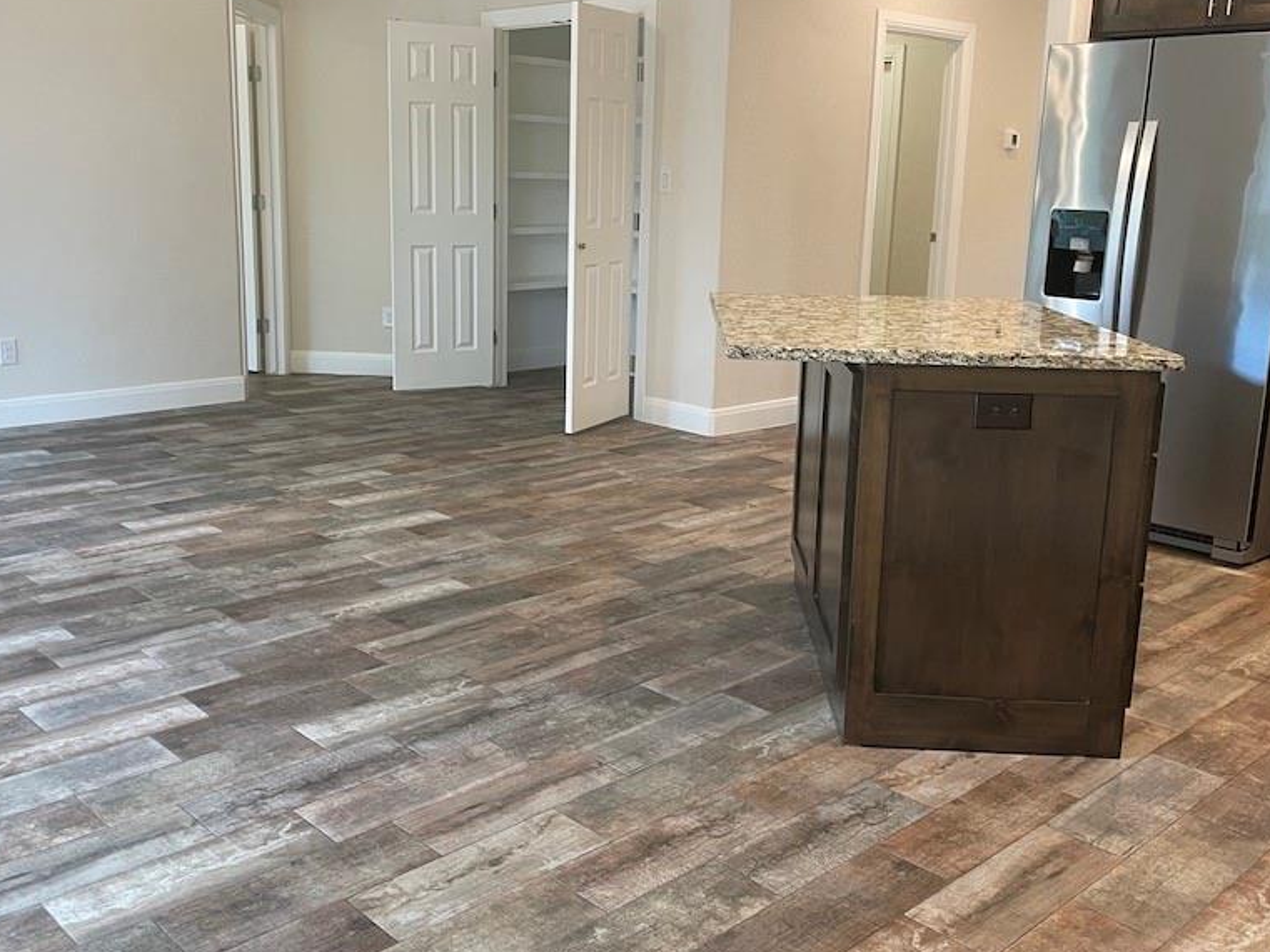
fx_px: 1284
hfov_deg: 52.6
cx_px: 596
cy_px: 428
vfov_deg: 40.7
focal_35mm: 35
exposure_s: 1/60
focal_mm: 4.2
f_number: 1.6
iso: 100
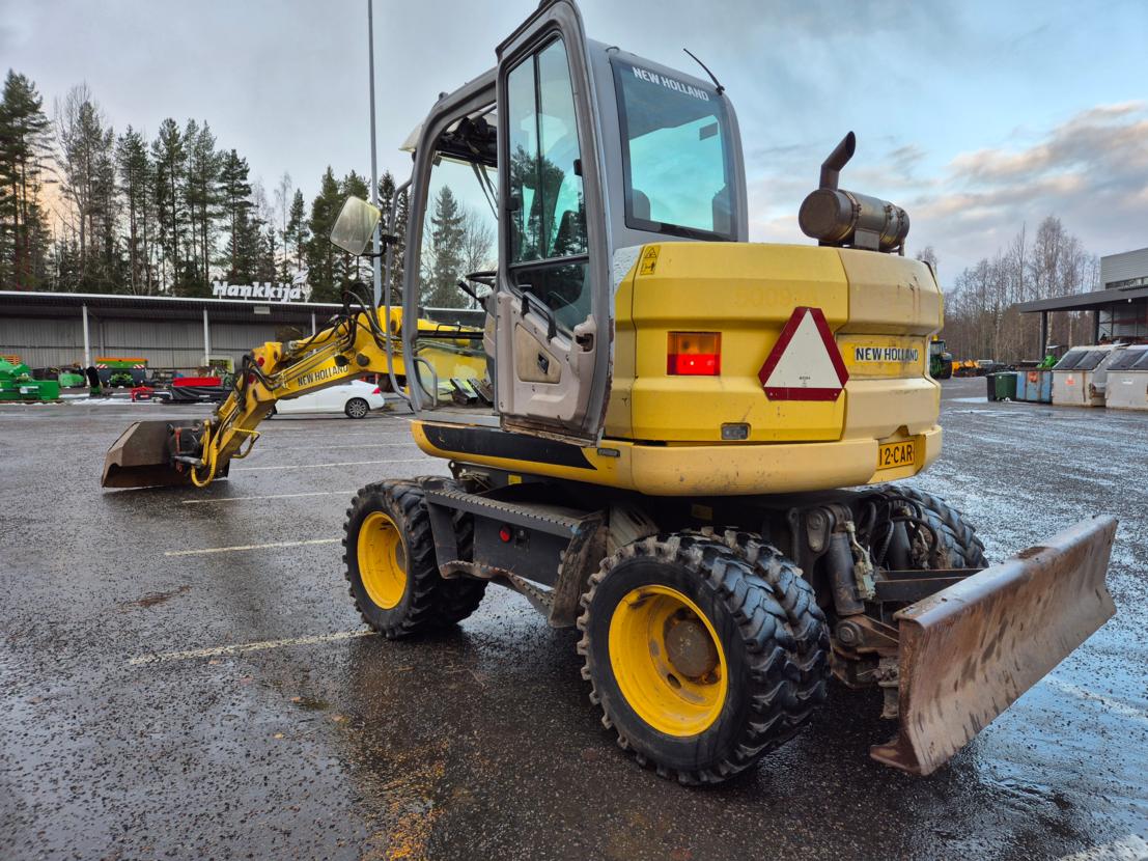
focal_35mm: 23
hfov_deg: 73.9
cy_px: 430
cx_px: 574
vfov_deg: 58.9
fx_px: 763
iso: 25
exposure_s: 1/120
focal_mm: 5.4
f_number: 1.8
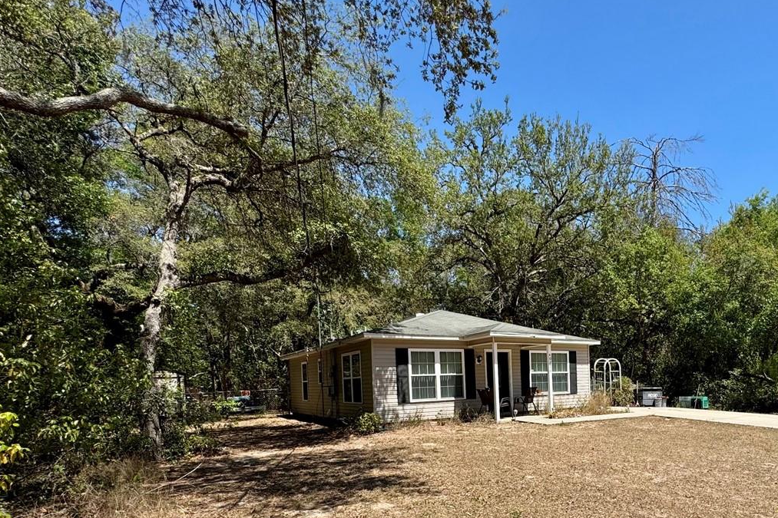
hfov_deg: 72.2
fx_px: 497
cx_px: 558
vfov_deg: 52.4
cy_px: 396
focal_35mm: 23
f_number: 2.2
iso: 50
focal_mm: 2.22
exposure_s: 1/1236
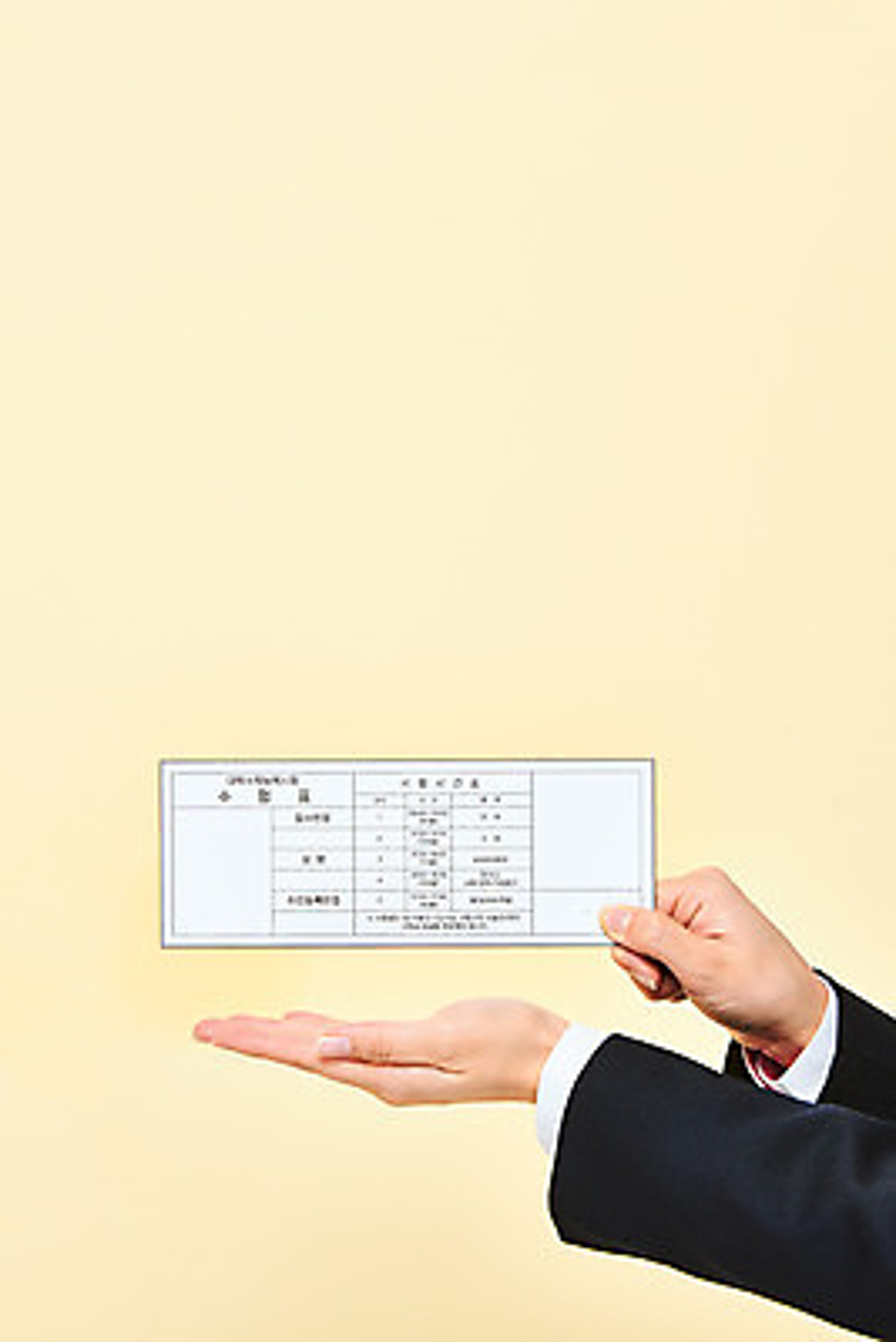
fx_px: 6341
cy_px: 671
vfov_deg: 12.1
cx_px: 448
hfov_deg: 8.1
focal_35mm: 170
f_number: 20
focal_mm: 170
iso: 100
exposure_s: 1/125
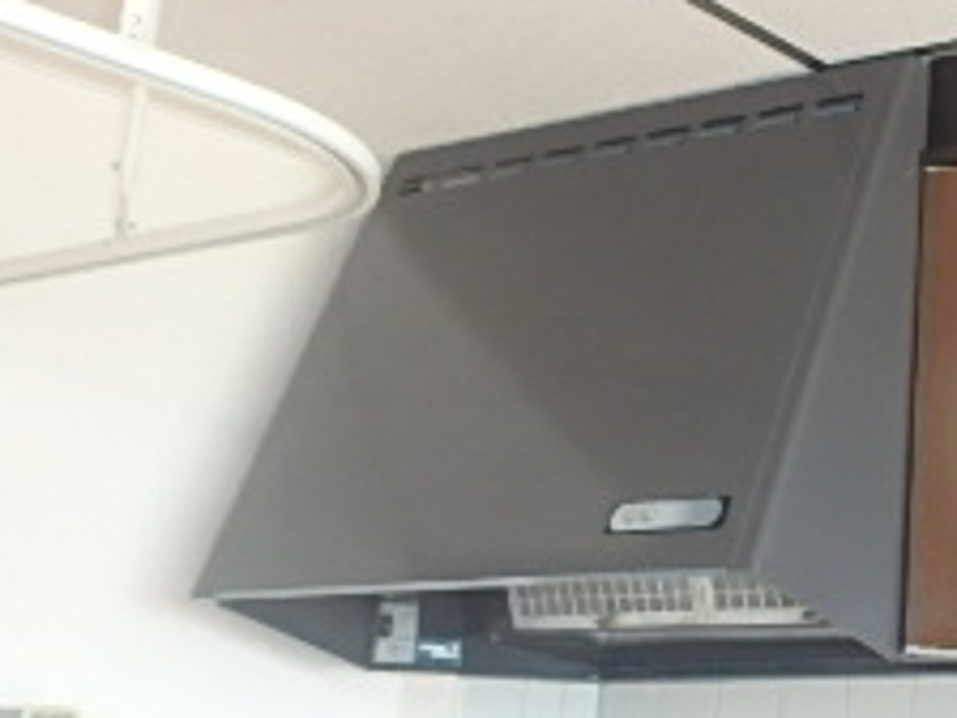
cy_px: 419
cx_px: 1316
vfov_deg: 24.4
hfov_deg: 26.2
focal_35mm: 60
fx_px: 1659
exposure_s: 1/30
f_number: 3.5
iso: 320
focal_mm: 3.7
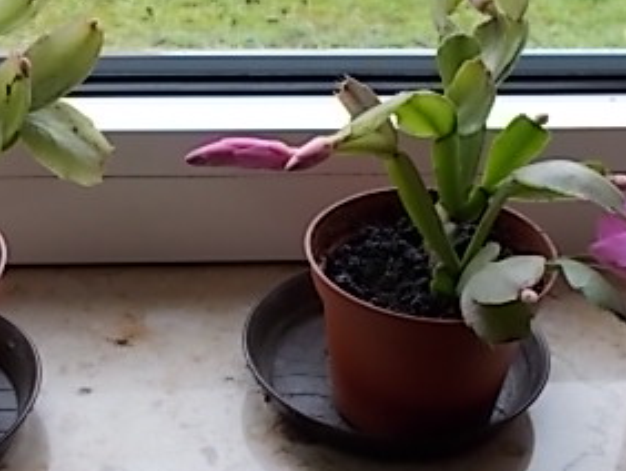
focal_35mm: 68
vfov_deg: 21.6
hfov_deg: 28.5
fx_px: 1231
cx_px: 246
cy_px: 291
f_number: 3.4
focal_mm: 5.3
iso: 100
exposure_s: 1/25
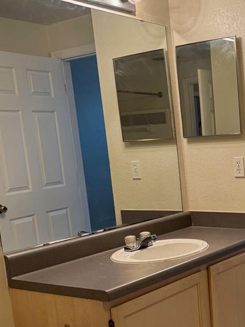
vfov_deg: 36.4
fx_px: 491
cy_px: 224
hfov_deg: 26.3
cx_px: 254
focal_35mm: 52
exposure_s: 1/120
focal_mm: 6.76
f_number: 1.78
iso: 200
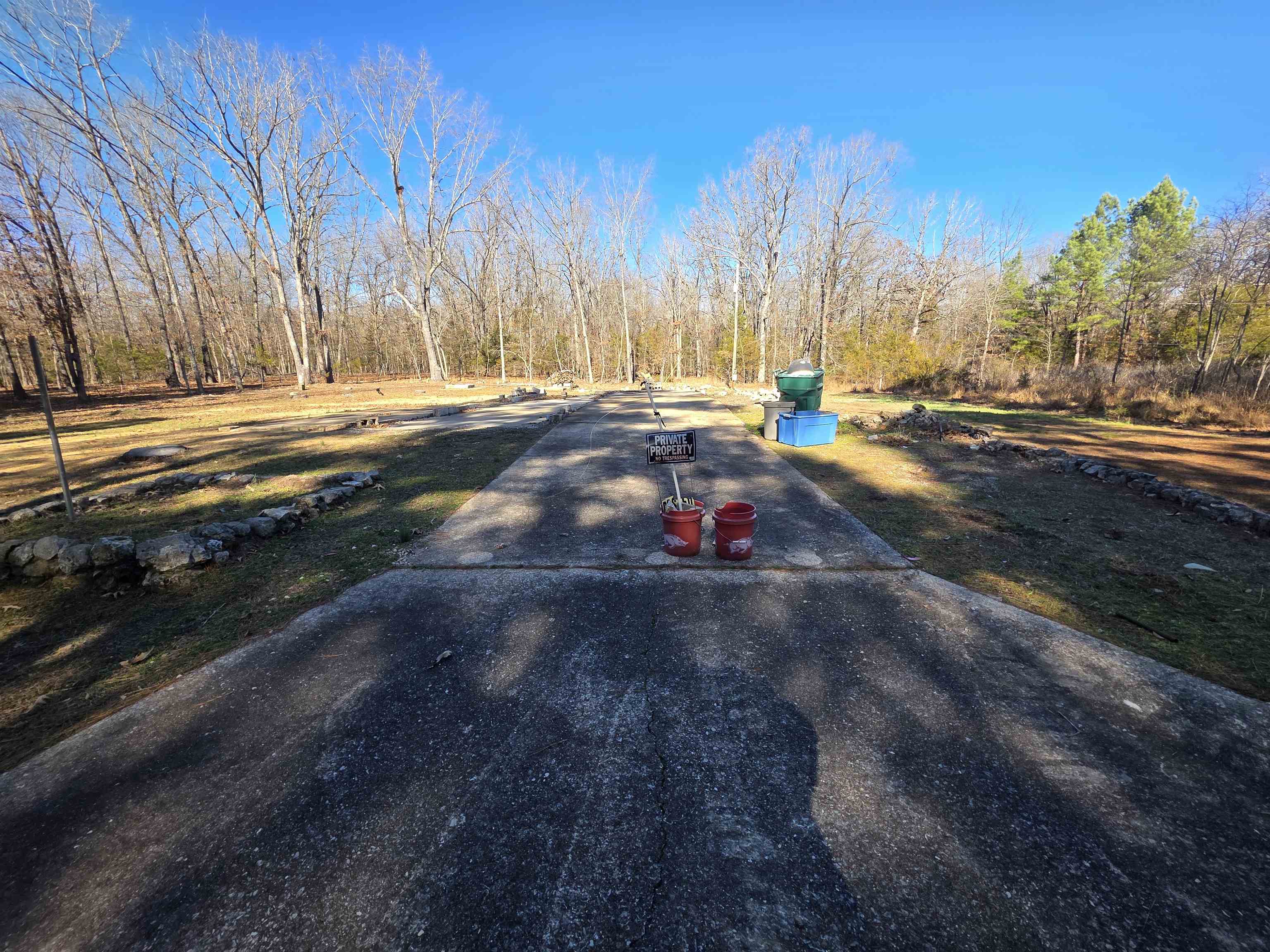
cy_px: 476
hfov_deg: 106.2
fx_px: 477
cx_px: 635
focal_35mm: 13
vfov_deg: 89.9
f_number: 1.9
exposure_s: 1/577
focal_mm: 2.2
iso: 40
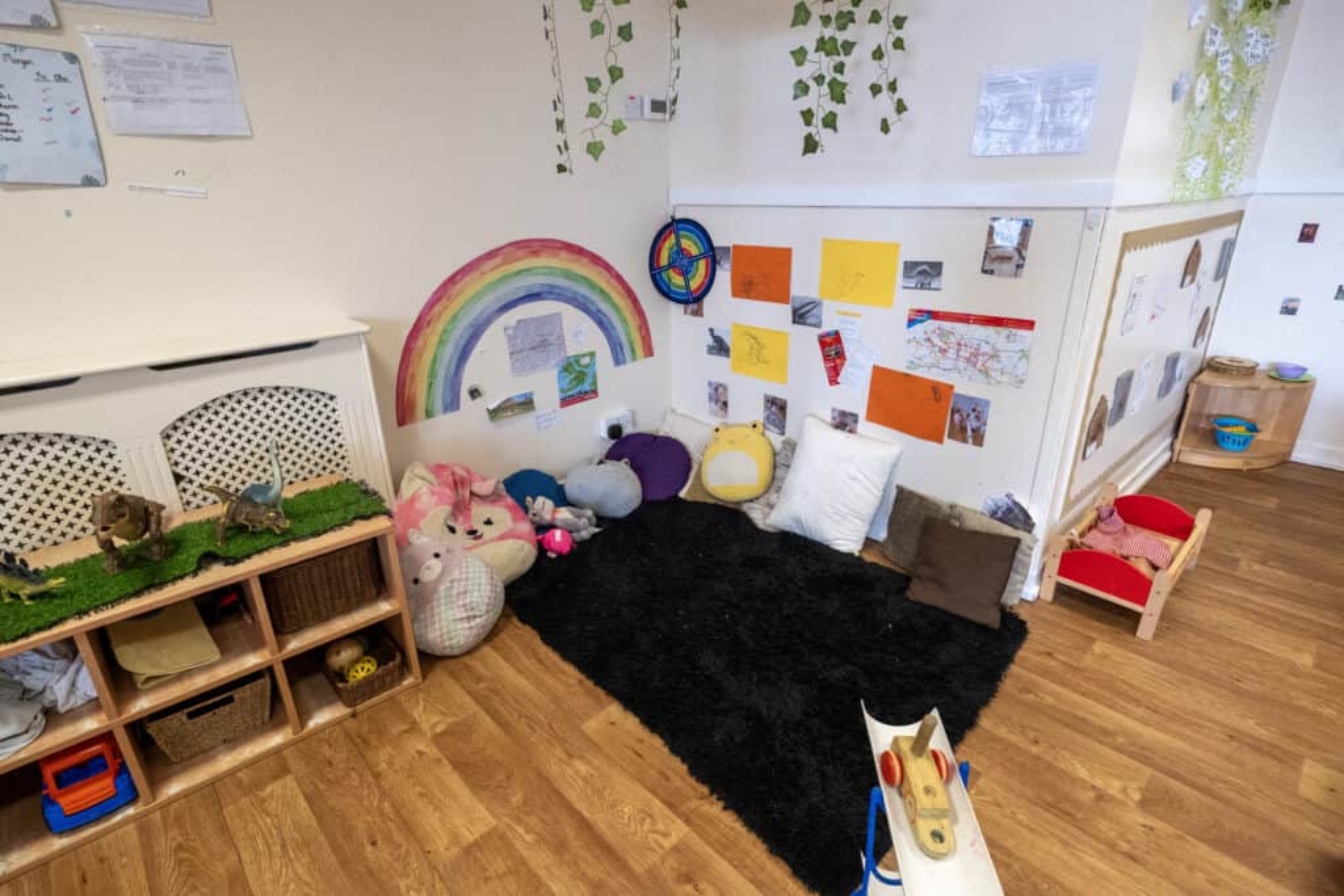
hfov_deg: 93.3
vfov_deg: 70.5
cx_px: 672
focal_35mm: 17
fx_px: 635
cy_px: 448
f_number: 5.6
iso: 1600
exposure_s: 1/50
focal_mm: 11.5
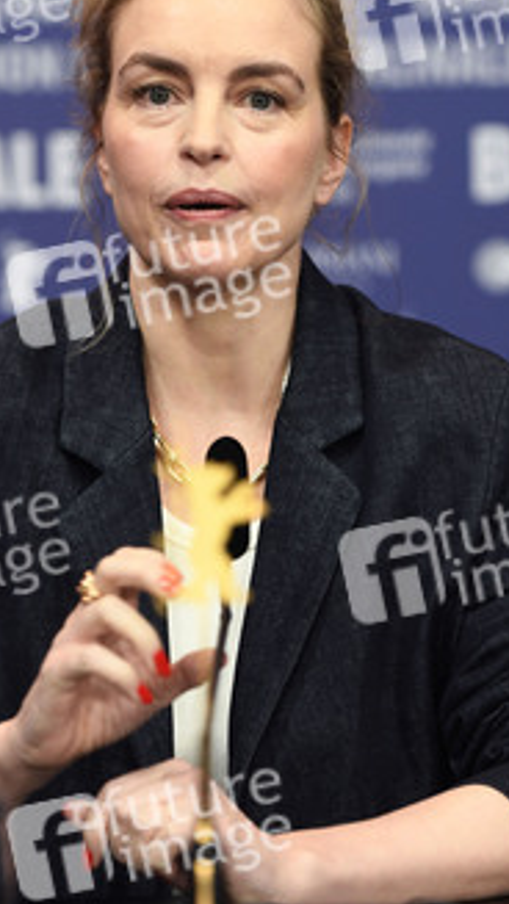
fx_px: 3742
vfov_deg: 13.8
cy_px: 420
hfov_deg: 7.8
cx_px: 230
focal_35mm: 156
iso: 1250
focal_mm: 122
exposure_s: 1/200
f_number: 4
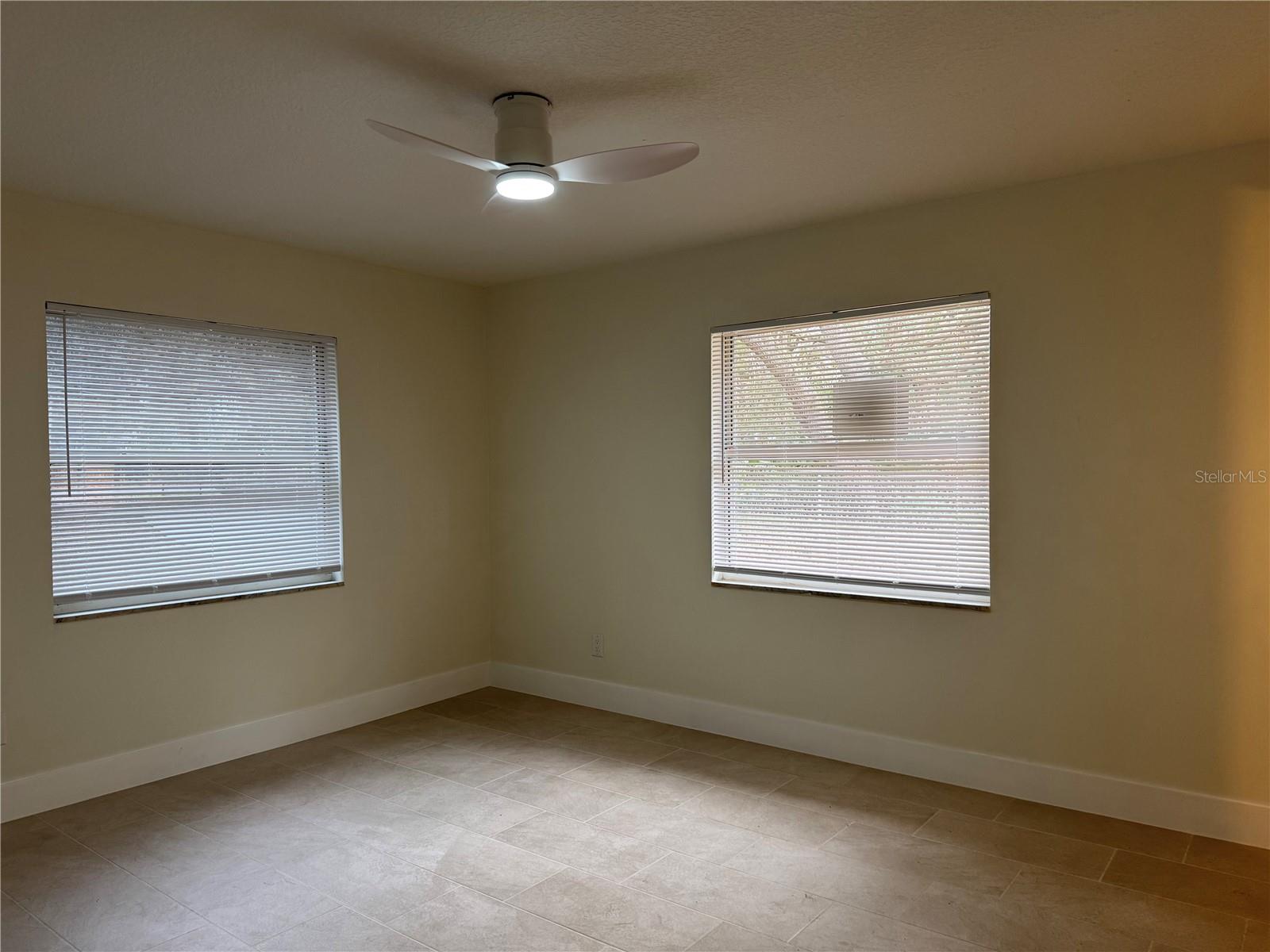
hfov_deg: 71.6
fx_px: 881
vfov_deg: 56.8
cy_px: 476
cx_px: 635
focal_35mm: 24
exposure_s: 1/120
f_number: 1.78
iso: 125
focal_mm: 6.76
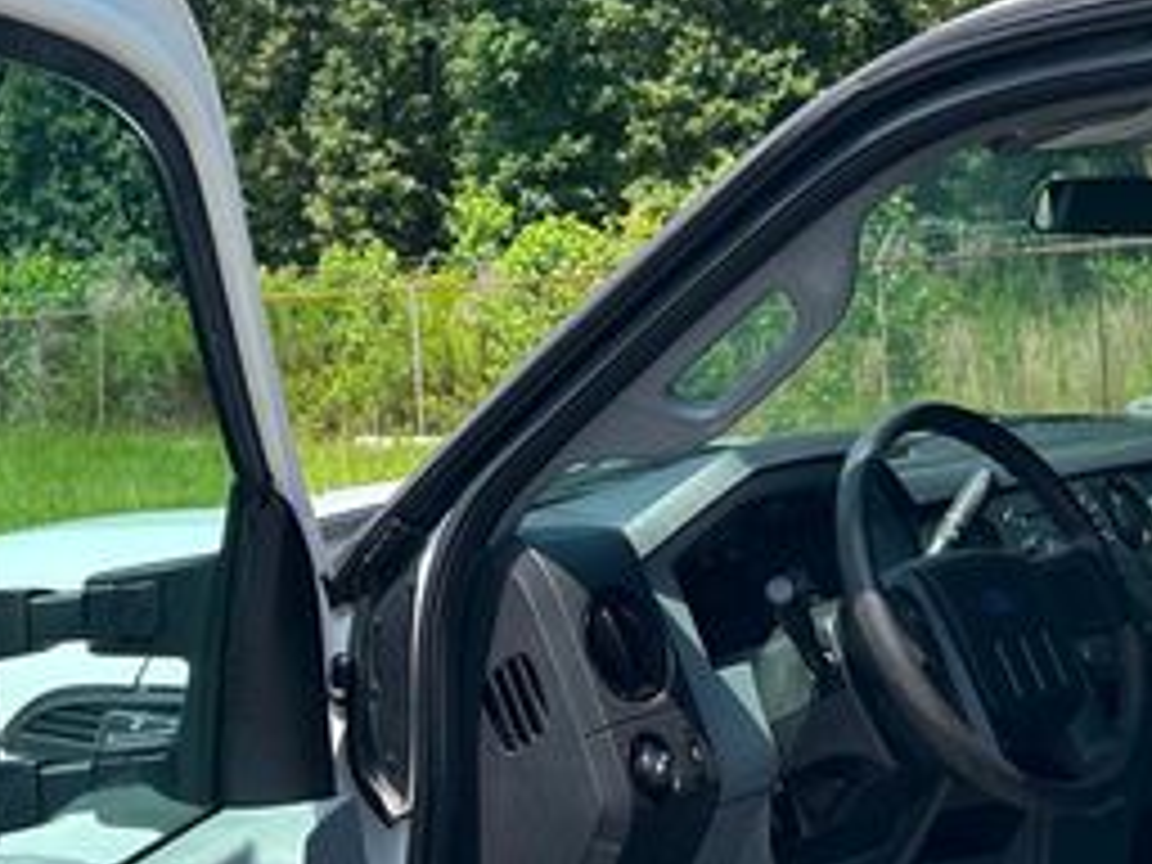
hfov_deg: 29.8
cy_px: 256
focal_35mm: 65
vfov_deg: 22.4
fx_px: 2163
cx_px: 549
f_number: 1.5
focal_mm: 5.7
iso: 50
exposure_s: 1/1779
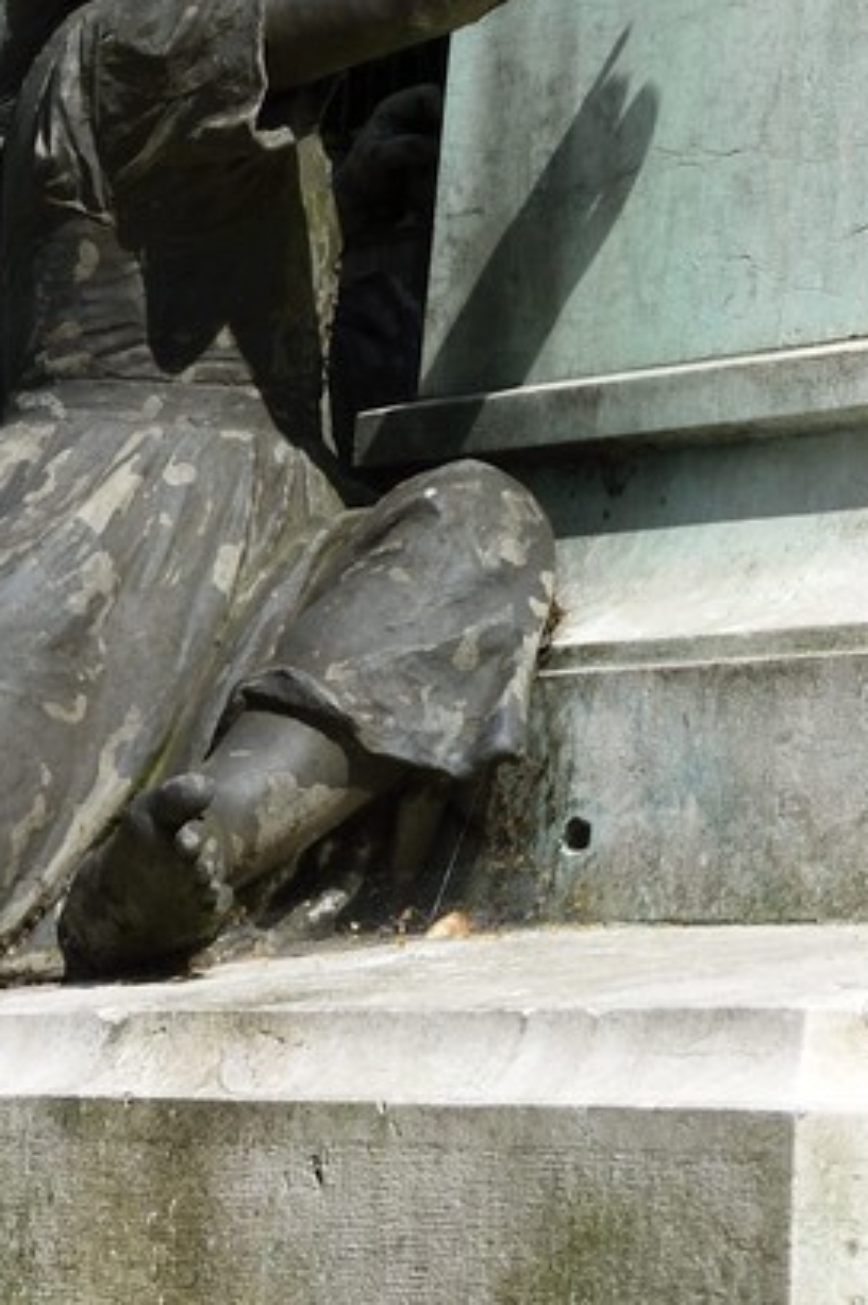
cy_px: -1235
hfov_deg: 9.9
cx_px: 919
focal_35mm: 137
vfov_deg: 13.1
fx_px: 4963
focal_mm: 35
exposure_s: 1/200
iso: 200
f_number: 16
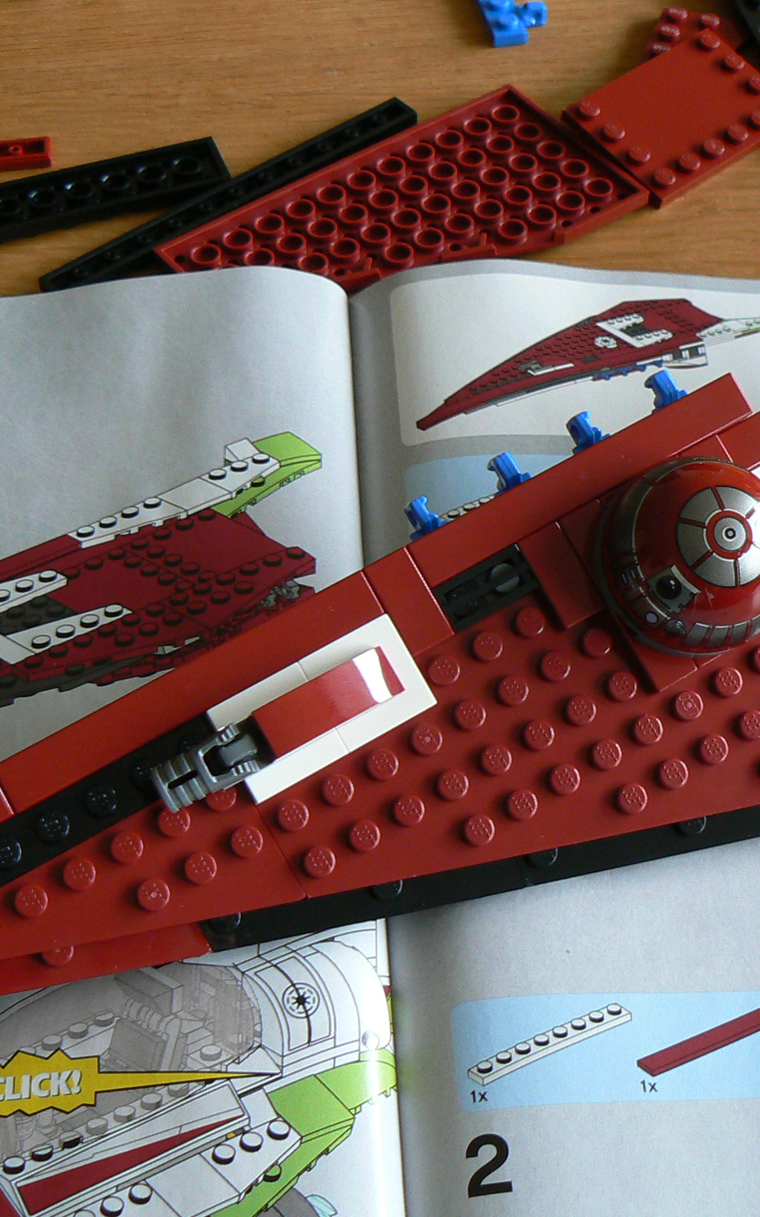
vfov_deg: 34.5
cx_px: 496
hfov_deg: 21.9
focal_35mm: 59
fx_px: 1956
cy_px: 568
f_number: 2.8
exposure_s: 1/5
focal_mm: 6
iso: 100
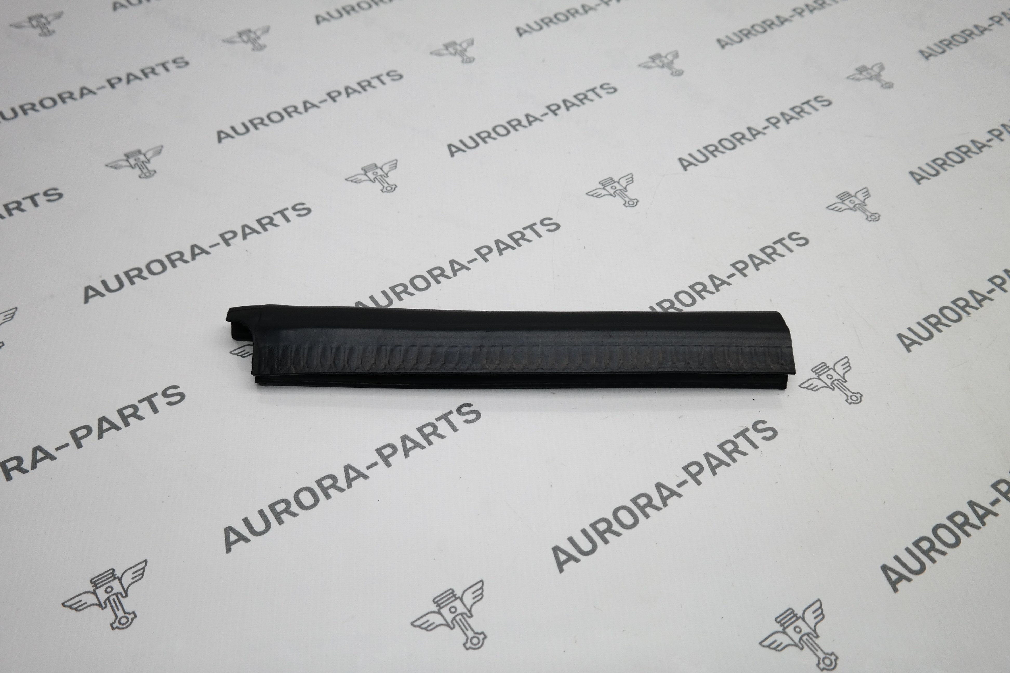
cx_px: 505
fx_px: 926
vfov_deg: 40.0
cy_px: 336
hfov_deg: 57.2
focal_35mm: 33
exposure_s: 1/80
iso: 100
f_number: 4
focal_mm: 22
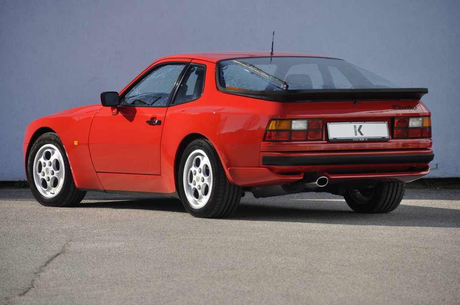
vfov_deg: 5.9
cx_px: 230
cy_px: 152
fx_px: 2967
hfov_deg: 8.9
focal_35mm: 232
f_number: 6
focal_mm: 155
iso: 500
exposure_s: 1/500
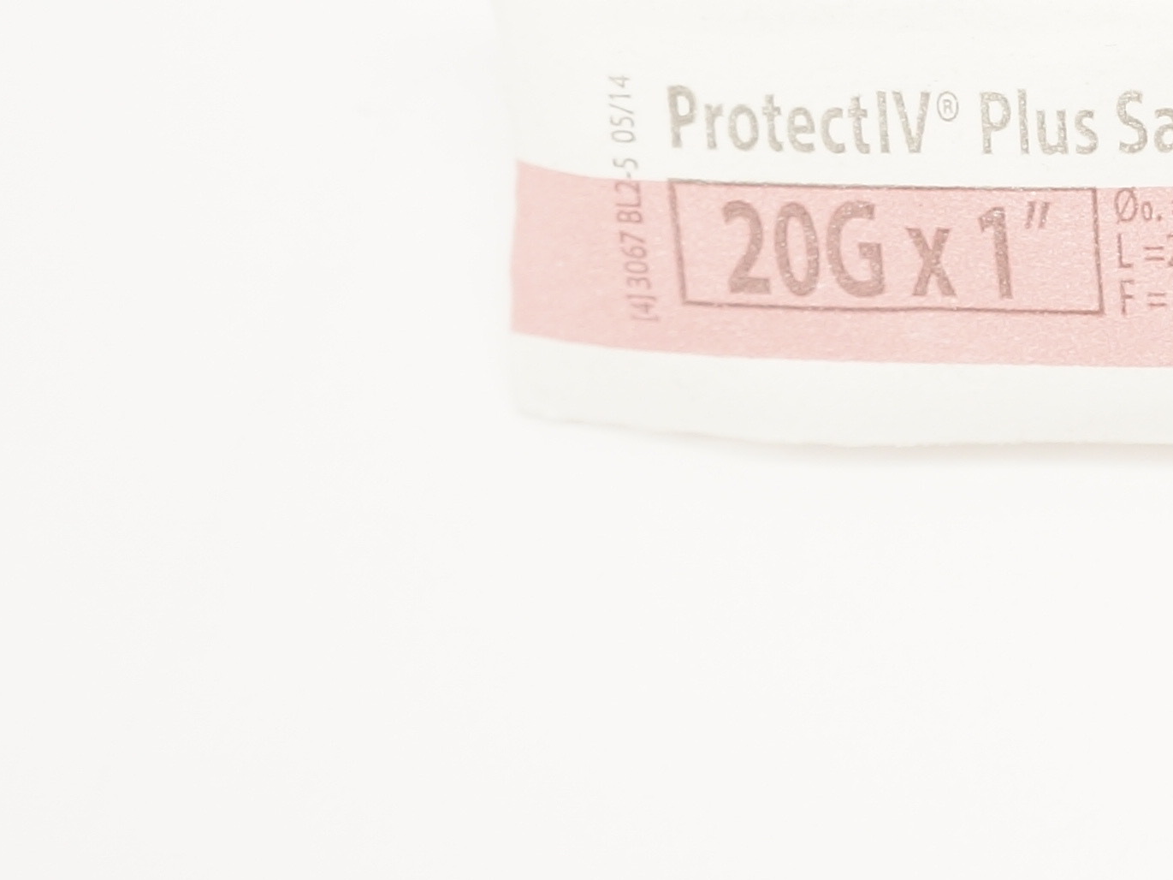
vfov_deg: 12.4
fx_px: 4023
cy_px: 219
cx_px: 1822
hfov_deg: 15.2
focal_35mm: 119
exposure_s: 1/80
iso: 400
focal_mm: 23
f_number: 4.5
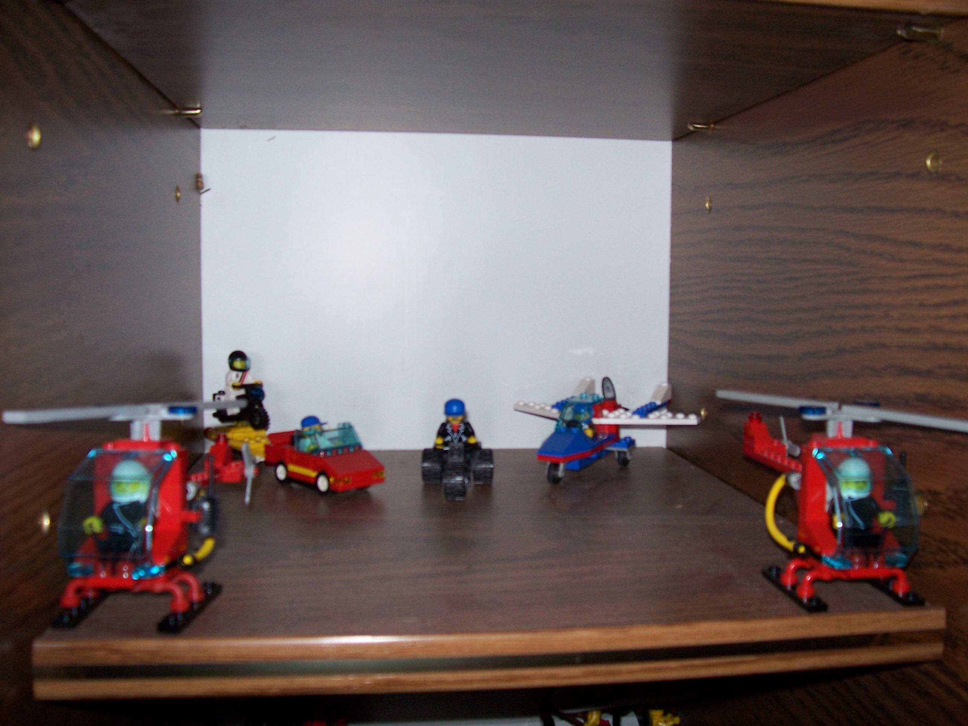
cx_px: 484
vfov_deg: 41.8
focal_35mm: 34
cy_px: 363
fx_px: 951
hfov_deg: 54.0
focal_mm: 5.6
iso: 125
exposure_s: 1/60
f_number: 2.7
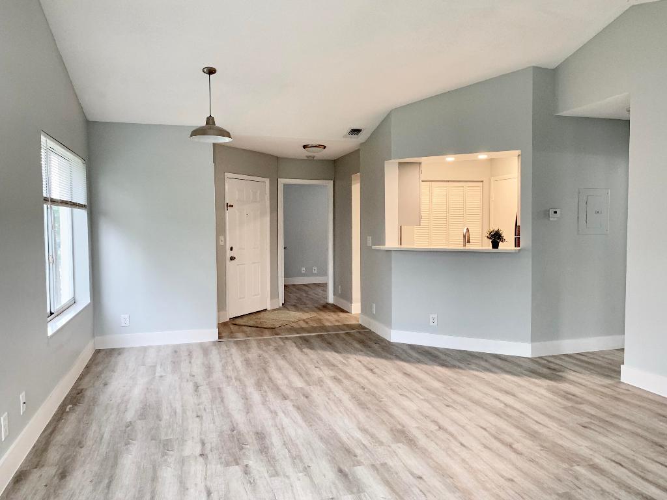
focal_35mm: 26
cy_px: 250
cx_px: 334
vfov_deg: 53.1
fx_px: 501
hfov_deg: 67.3
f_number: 1.8
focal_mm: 4.25
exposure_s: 1/60
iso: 100
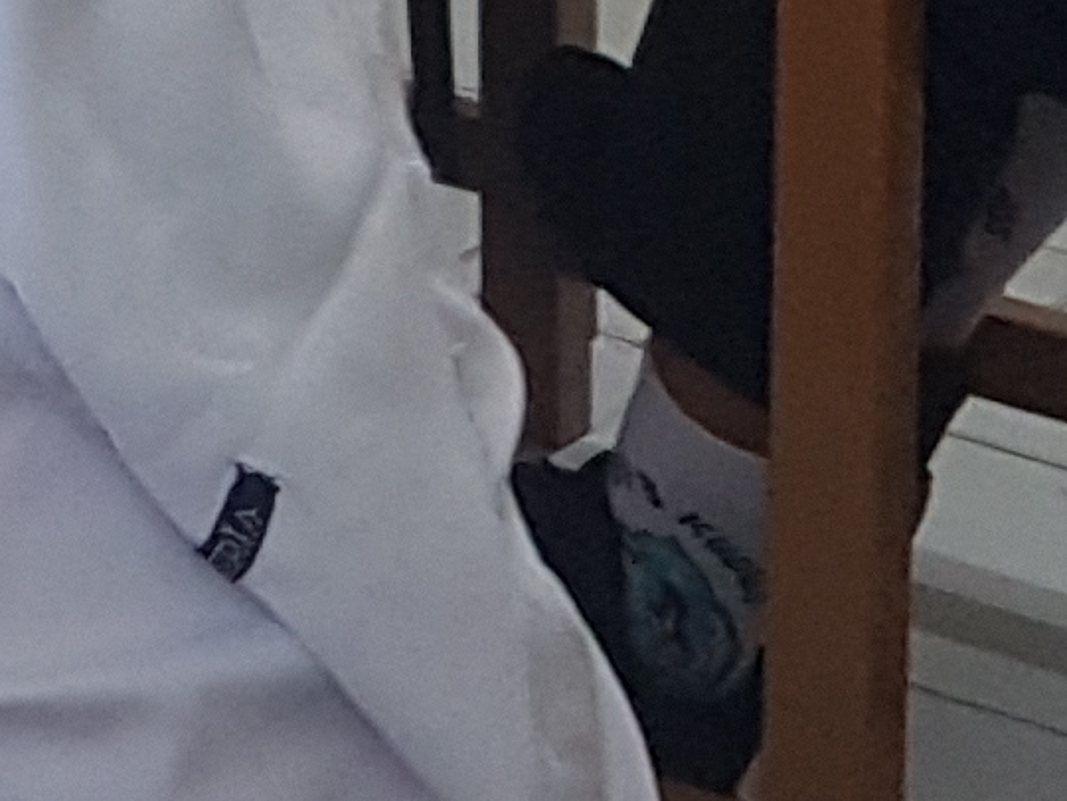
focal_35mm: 194
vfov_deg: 7.0
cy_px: -1469
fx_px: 5980
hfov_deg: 9.7
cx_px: -867
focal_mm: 4.2
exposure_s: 1/50
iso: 160
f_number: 1.7
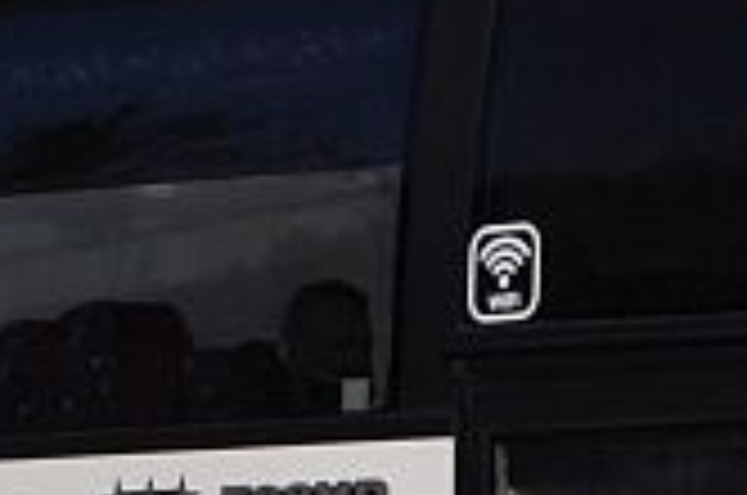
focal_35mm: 407
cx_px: -238
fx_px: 8429
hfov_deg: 5.0
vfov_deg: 3.4
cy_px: 549
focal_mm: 42
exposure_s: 1/2000
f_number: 8
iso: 400
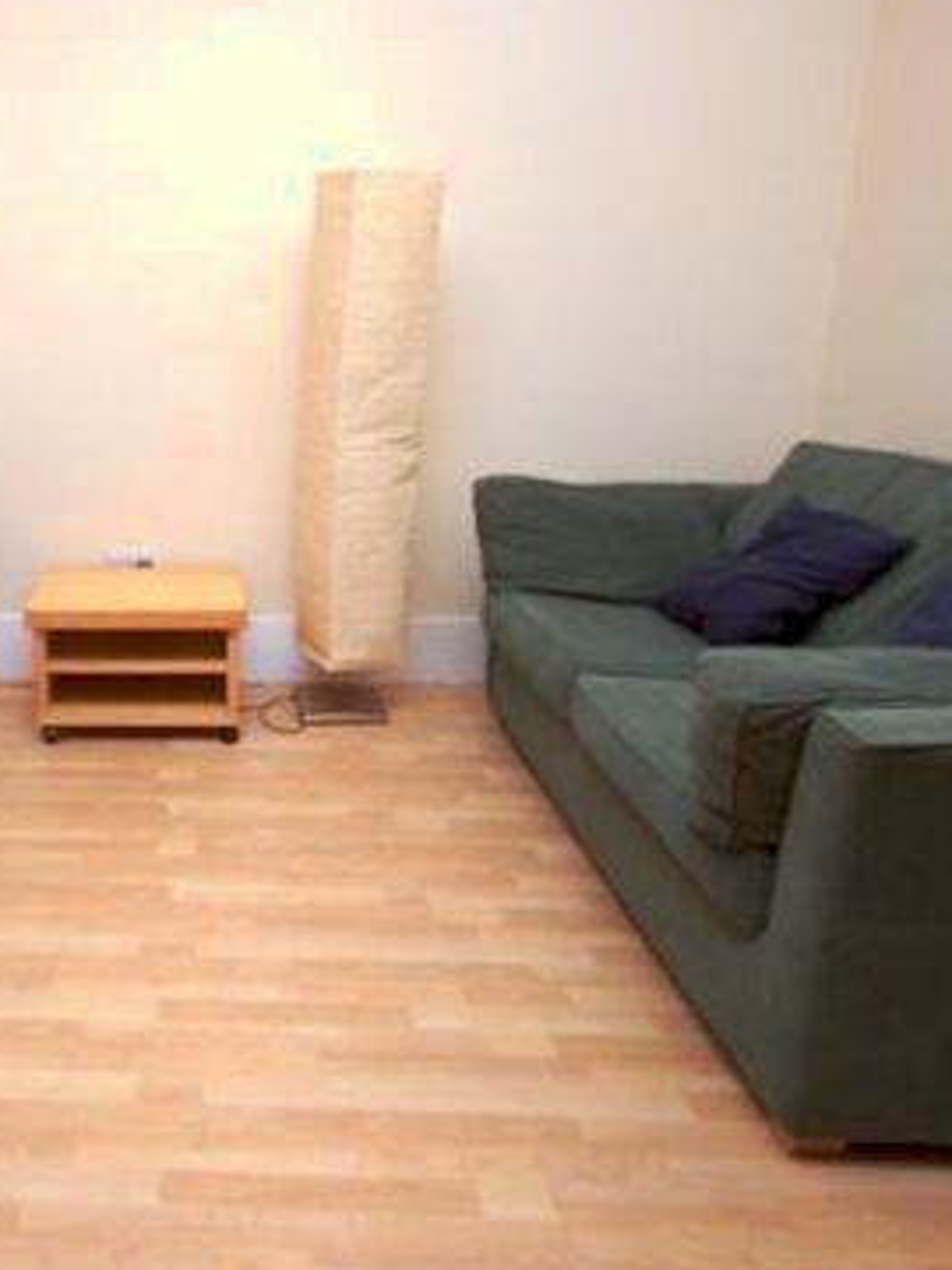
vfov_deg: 63.2
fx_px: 1027
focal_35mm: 28
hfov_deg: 46.1
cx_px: 138
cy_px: 545
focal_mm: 10
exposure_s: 1/60
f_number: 4
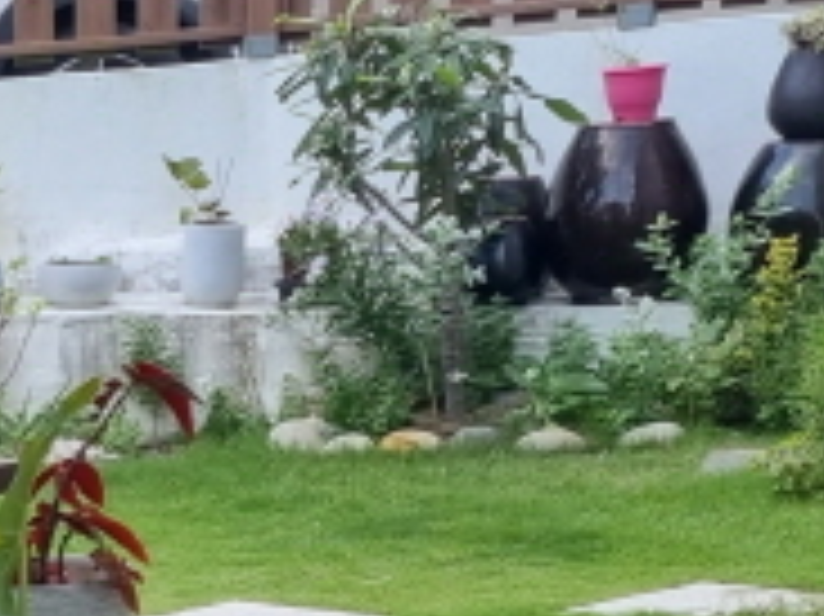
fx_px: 3378
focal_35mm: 142
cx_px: -896
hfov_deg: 12.1
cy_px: 791
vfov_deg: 10.2
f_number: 1.8
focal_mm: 5.4
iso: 50
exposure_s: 1/268
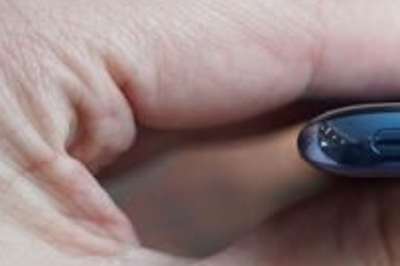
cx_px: 681
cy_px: 106
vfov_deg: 6.3
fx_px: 2398
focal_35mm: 216
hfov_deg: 9.2
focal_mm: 53
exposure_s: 1/200
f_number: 4
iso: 800
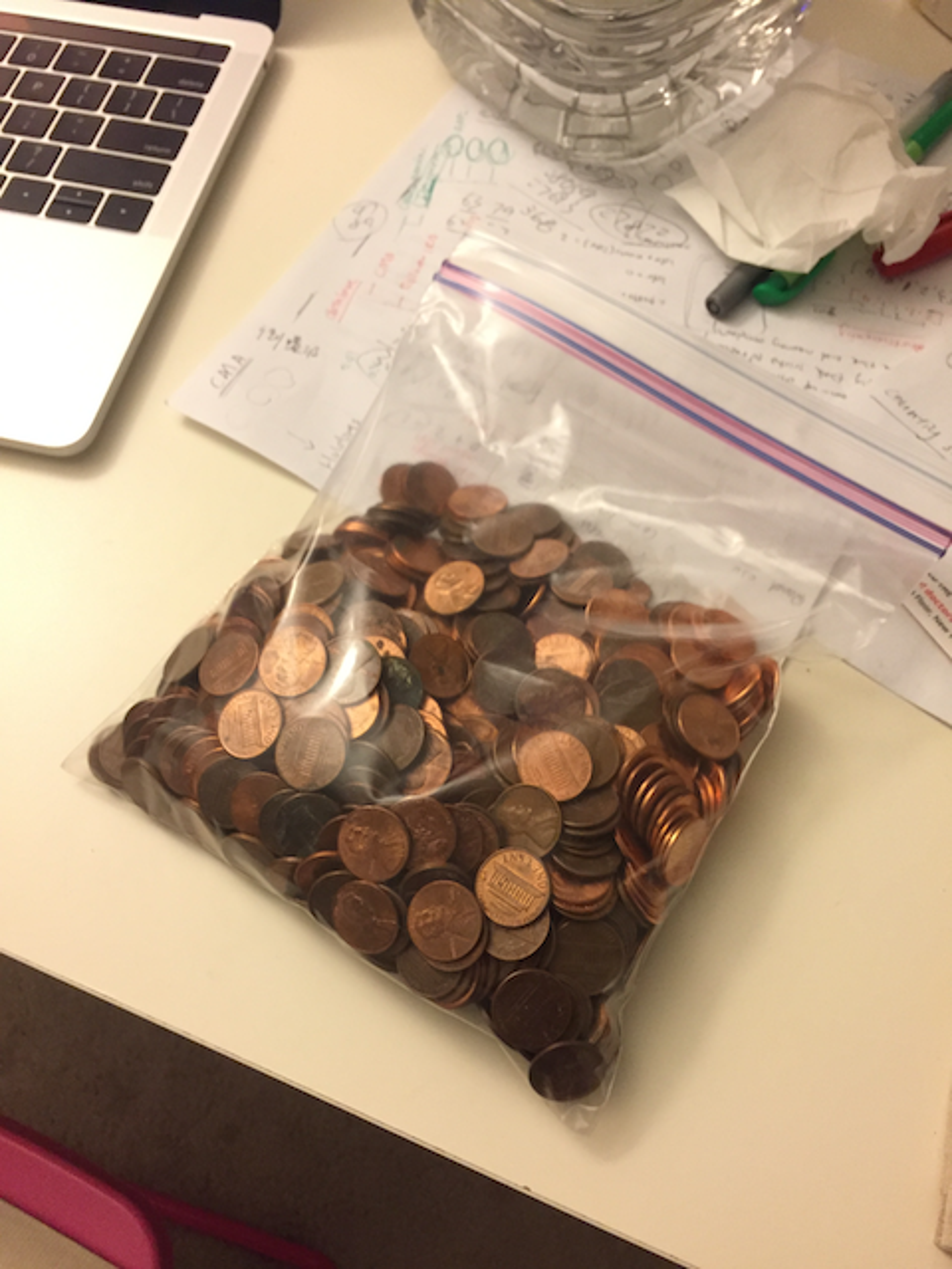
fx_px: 1063
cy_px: 634
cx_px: 476
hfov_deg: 48.2
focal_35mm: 29
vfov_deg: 61.7
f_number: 2.2
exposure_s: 1/24
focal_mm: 4.15
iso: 250
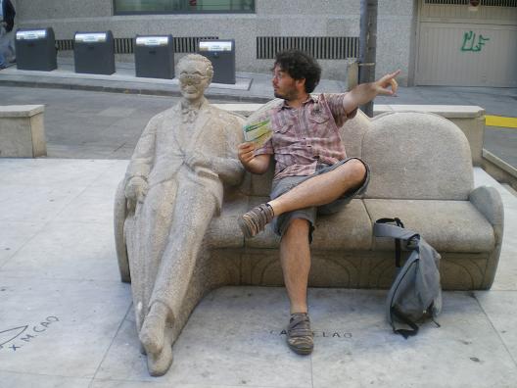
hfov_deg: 49.0
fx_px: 568
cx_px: 258
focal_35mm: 38
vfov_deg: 37.7
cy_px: 194
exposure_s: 1/60
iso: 64
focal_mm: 6.3
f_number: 3.1
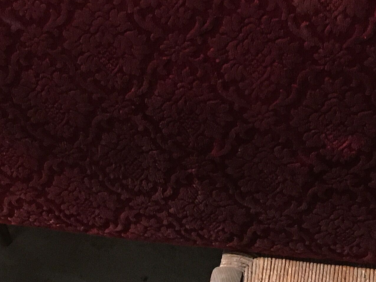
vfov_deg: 16.0
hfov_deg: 21.3
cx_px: 184
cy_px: 57
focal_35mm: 92
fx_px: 999
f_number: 2.2
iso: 400
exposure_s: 1/17
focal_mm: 4.15
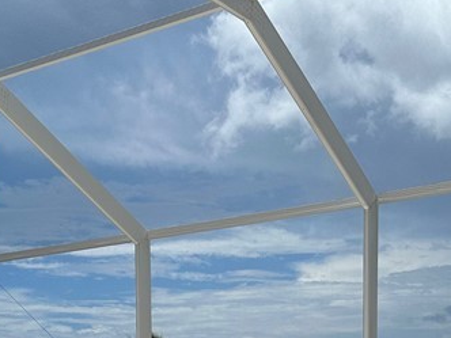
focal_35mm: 74
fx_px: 964
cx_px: 158
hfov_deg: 26.2
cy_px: 468
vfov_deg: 18.2
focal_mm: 6.86
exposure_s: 1/8197
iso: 80
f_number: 1.78
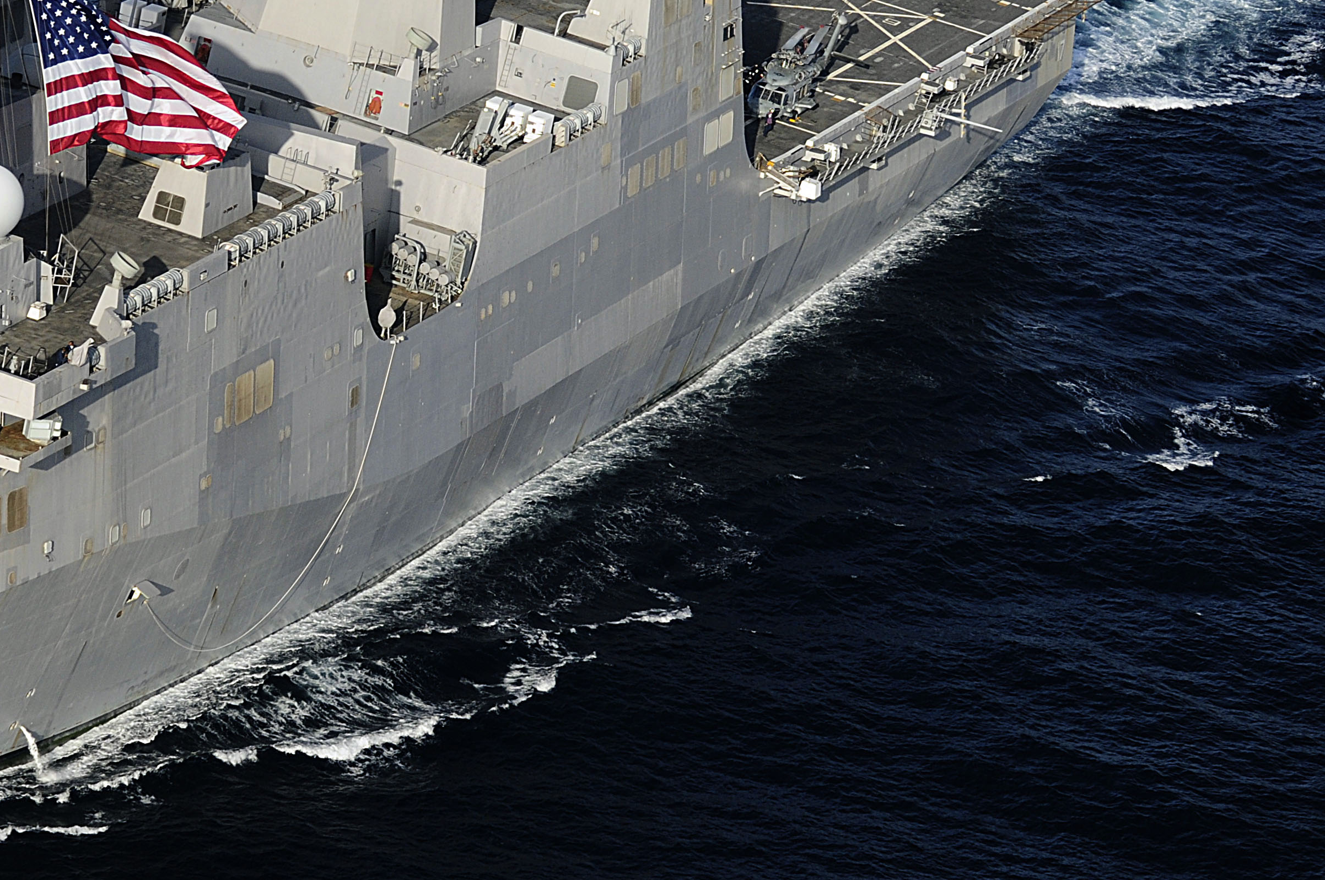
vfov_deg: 6.4
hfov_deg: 9.6
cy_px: 370
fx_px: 7867
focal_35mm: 214
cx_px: 282
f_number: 5
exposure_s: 1/400
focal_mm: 80
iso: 200
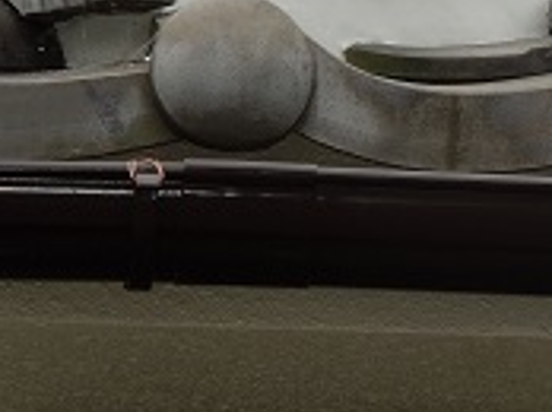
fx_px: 8743
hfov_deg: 3.6
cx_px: 692
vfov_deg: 2.7
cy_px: -2
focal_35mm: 549
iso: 100
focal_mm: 34.4
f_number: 5
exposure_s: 1/320
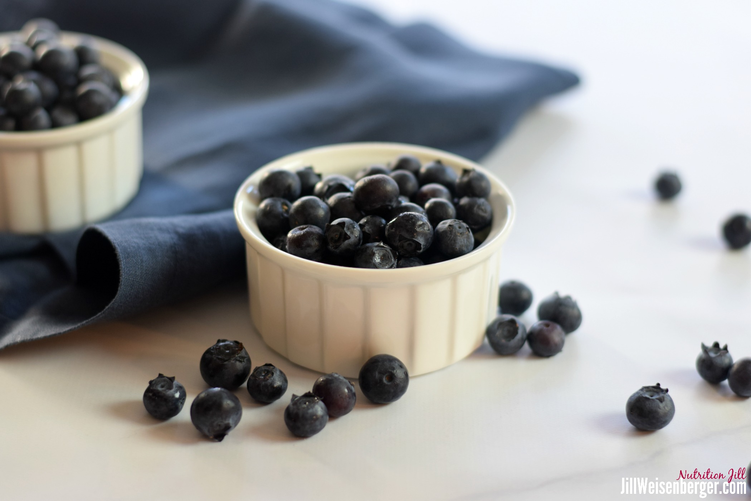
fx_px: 1564
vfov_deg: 18.2
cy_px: 250
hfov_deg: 27.0
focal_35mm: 75
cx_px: 376
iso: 400
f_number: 2.5
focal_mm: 50
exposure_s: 1/160
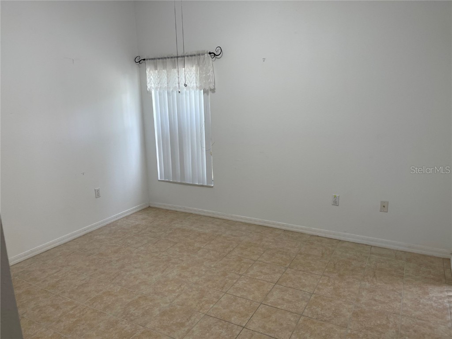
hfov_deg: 69.4
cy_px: 170
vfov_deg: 54.9
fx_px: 326
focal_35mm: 25
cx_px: 226
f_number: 1.6
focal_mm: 5.1
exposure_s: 1/120
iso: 80
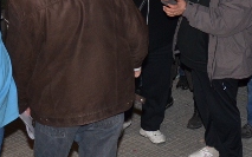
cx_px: 156
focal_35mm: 115
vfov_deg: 11.4
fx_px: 786
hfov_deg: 18.2
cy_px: 52
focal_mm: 25
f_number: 4
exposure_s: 1/60
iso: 800
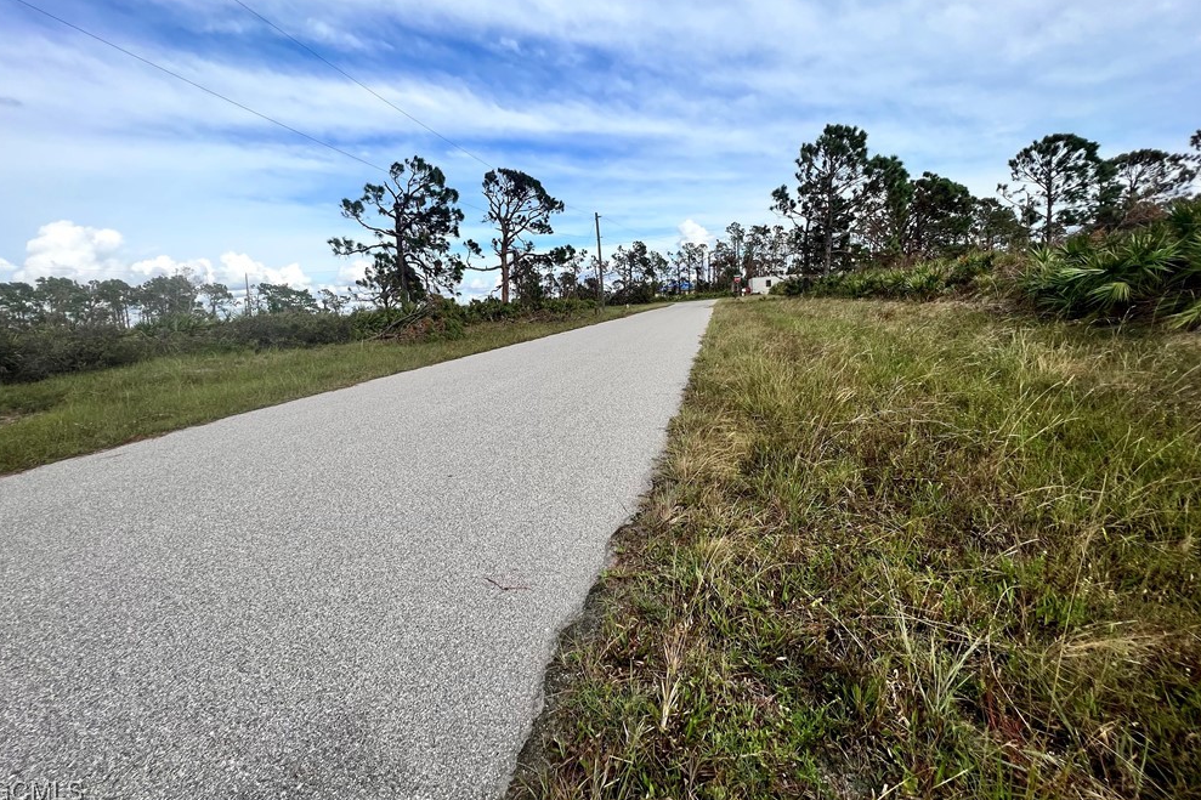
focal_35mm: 14
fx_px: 467
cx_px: 589
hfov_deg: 104.3
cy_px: 352
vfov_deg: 80.8
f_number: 1.8
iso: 32
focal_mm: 1.57
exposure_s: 1/1845
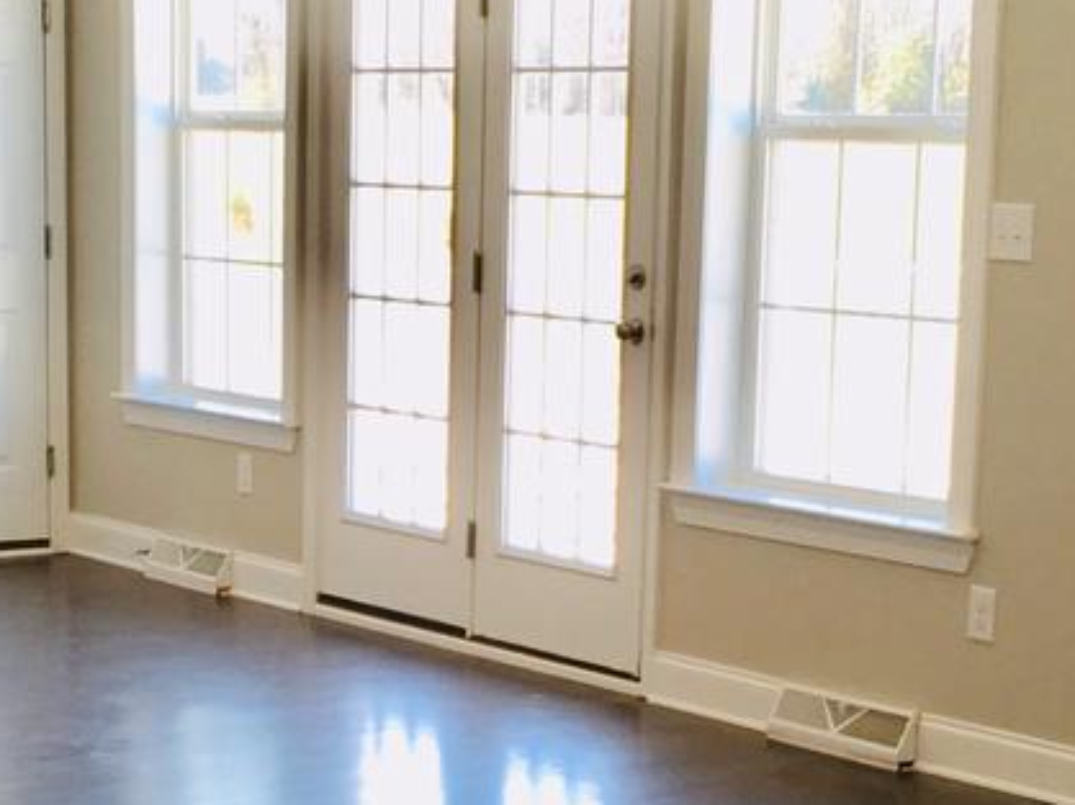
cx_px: 152
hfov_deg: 19.4
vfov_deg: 14.6
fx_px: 3104
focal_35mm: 100
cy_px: 723
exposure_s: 1/45
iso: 25
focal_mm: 4.15
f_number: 2.2
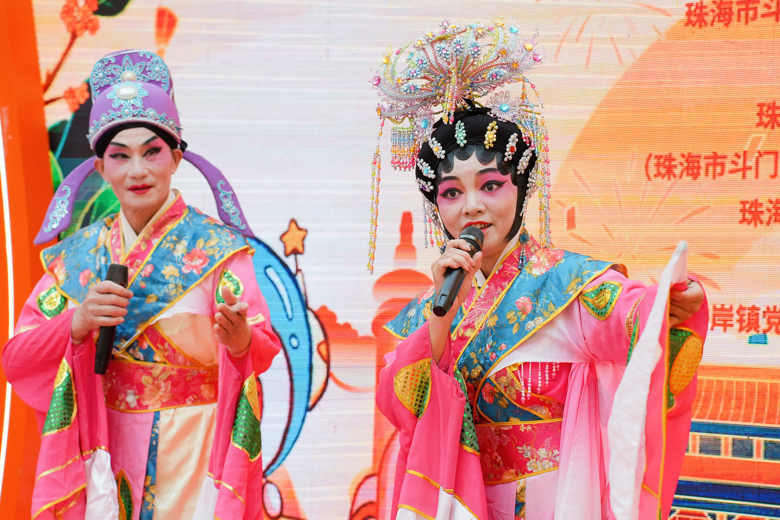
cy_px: 260
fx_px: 2426
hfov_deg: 18.3
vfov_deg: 12.2
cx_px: 390
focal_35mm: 112
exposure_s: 1/250
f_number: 4
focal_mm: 75
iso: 640
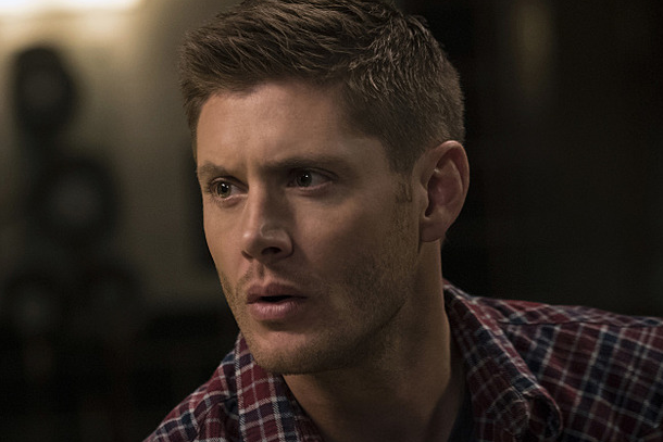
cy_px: 250
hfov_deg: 8.8
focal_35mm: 234
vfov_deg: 5.9
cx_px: 258
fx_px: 4310
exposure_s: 1/200
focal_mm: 183
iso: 10000
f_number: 5
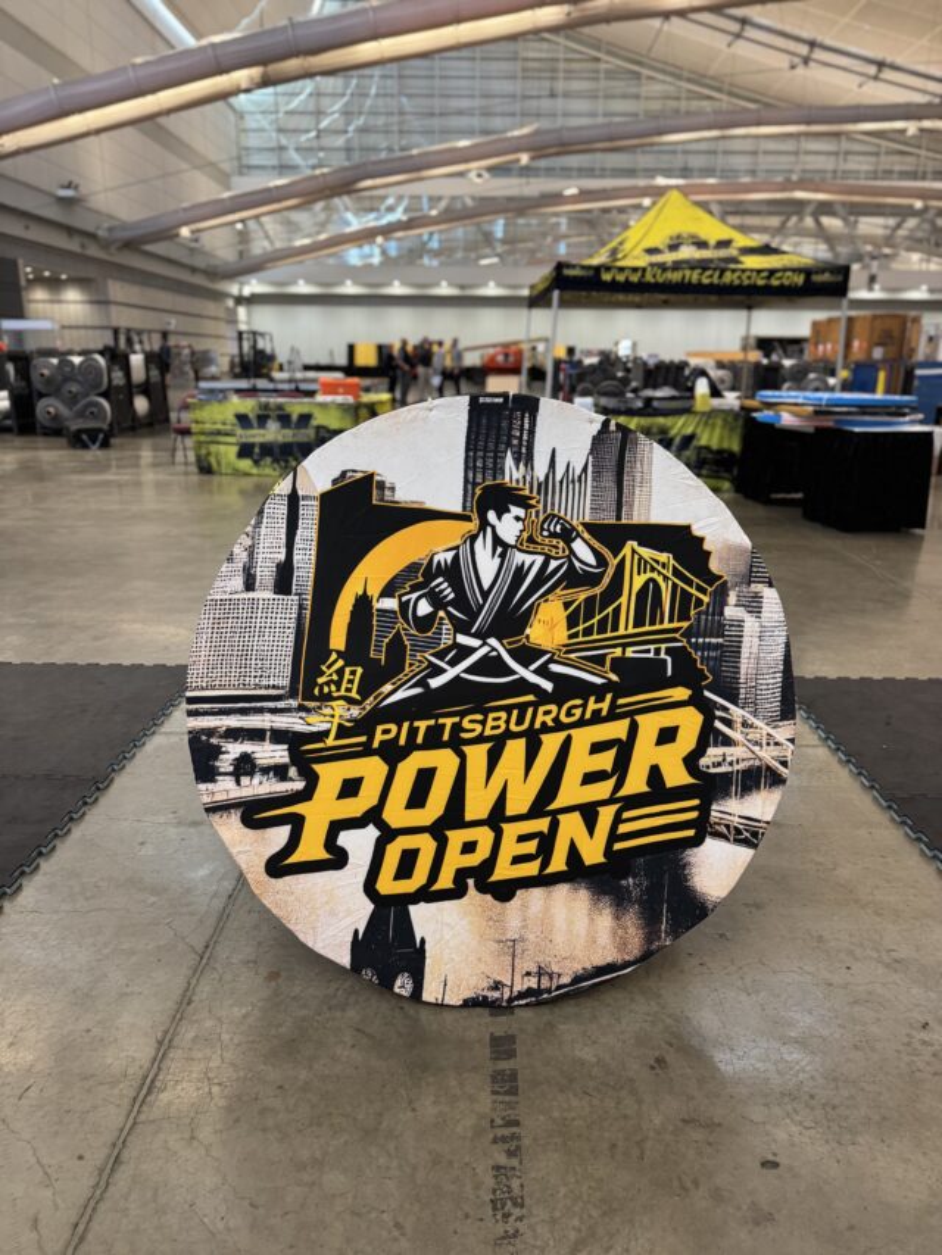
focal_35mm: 24
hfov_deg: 56.8
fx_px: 871
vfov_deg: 71.6
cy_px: 628
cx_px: 471
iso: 320
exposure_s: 1/60
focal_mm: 6.76
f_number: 1.78
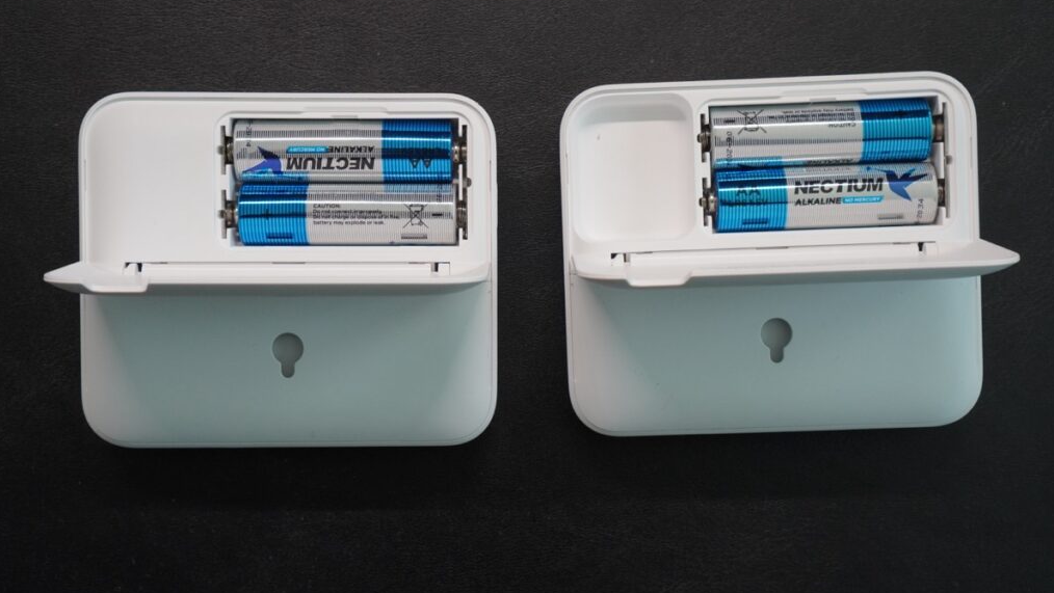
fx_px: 1552
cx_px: 528
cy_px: 273
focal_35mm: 56
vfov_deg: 21.6
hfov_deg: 37.5
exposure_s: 1/60
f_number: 5.6
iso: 1250
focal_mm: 35
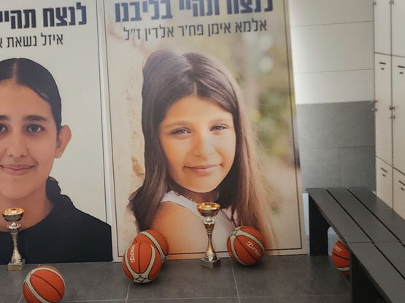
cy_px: 115
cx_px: 126
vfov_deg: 25.2
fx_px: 678
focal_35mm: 58
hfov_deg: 32.9
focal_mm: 6.4
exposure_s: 1/100
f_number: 1.8
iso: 800
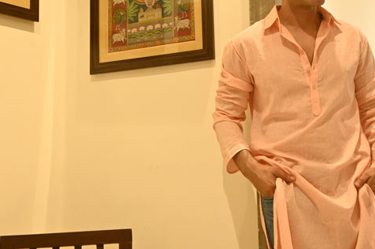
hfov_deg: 33.4
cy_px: 63
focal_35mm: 60
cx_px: 209
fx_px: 624
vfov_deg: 22.4
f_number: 4
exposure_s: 1/100
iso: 1250
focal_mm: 21
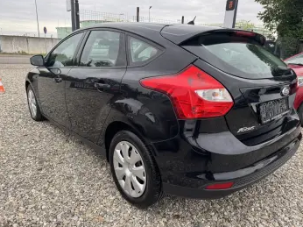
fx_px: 219
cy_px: 113
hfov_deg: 69.4
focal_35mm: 25
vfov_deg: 54.8
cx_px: 156
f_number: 1.78
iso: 80
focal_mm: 6.76
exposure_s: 1/621
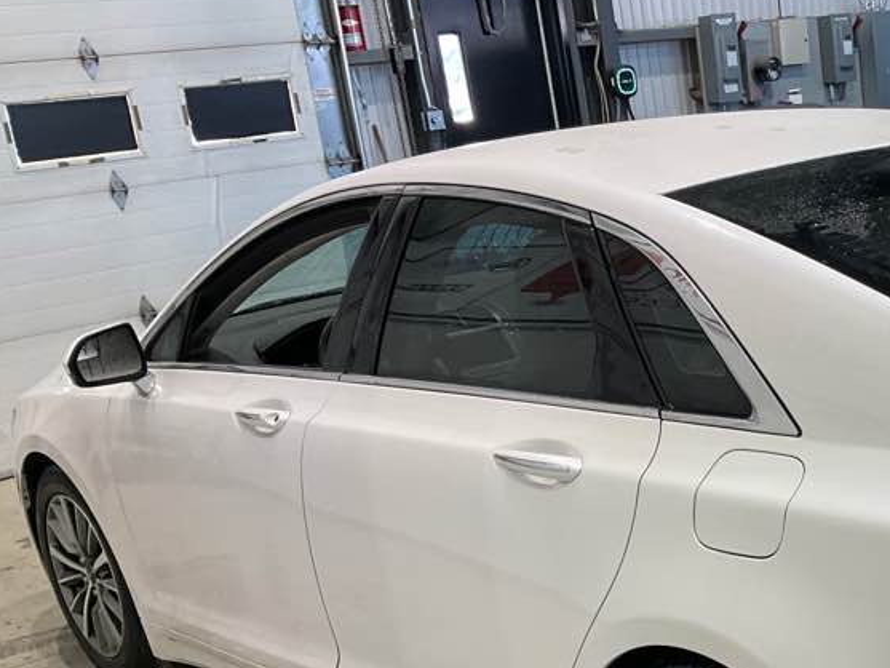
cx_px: 876
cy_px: 580
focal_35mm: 59
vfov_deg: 24.2
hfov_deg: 30.5
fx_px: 1517
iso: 40
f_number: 1.8
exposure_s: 1/60
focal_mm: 3
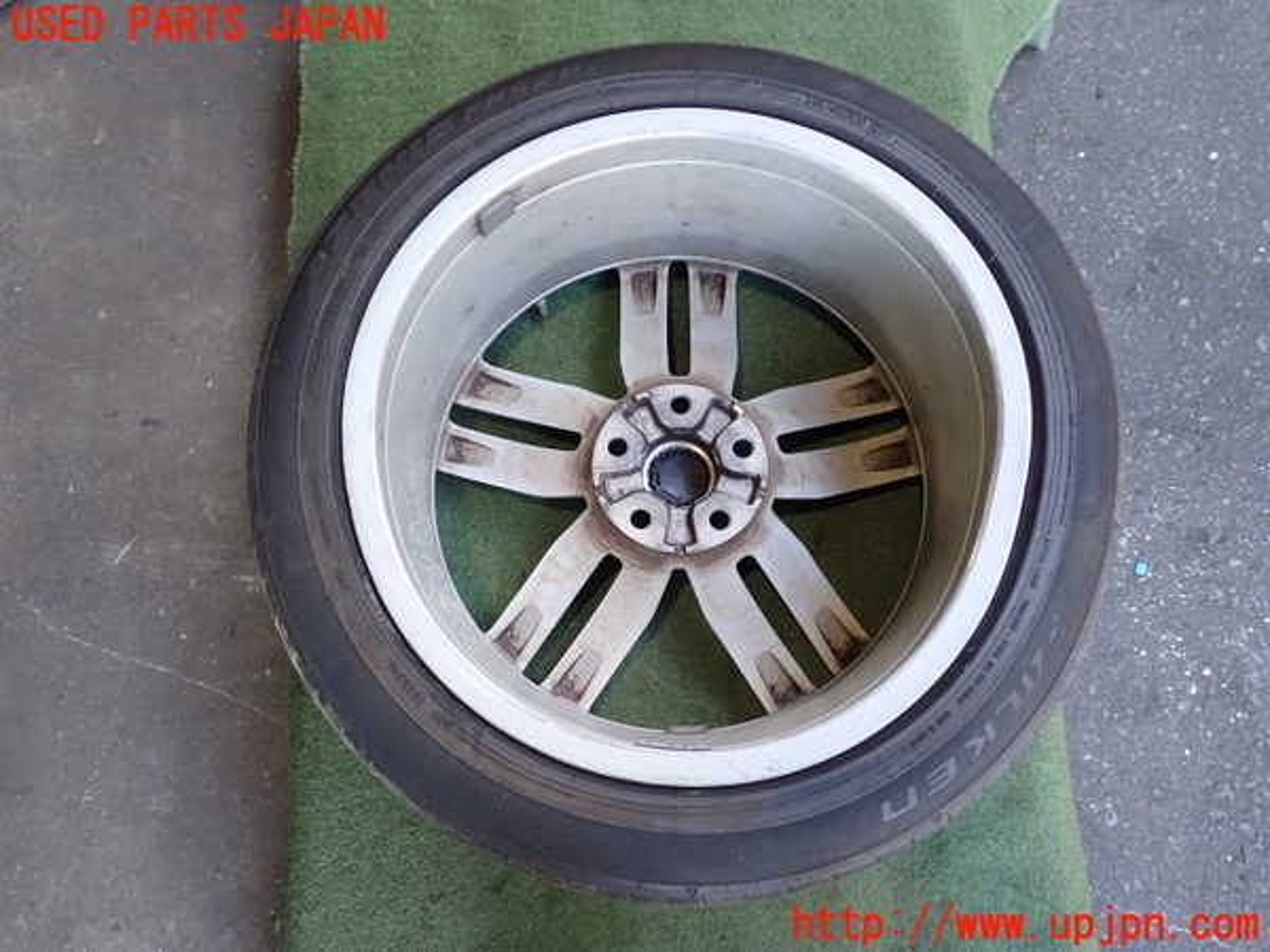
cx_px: 635
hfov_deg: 60.0
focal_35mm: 30
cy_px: 476
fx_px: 1101
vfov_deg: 46.8
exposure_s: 1/80
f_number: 2.3
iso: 200
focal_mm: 5.4
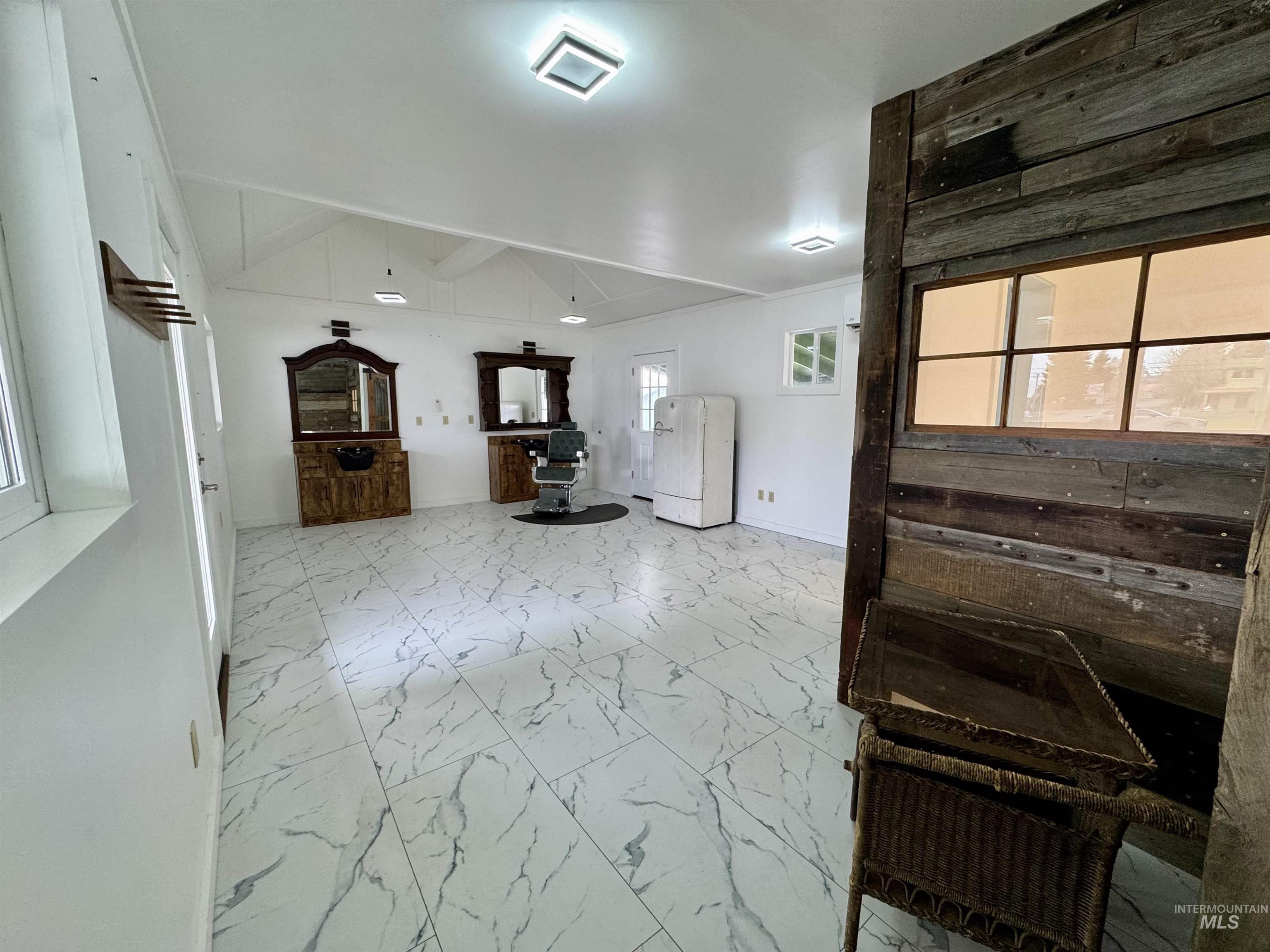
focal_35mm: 14
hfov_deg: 102.1
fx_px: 514
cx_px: 635
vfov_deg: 85.7
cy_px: 476
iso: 160
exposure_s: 1/120
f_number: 2.2
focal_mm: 2.22
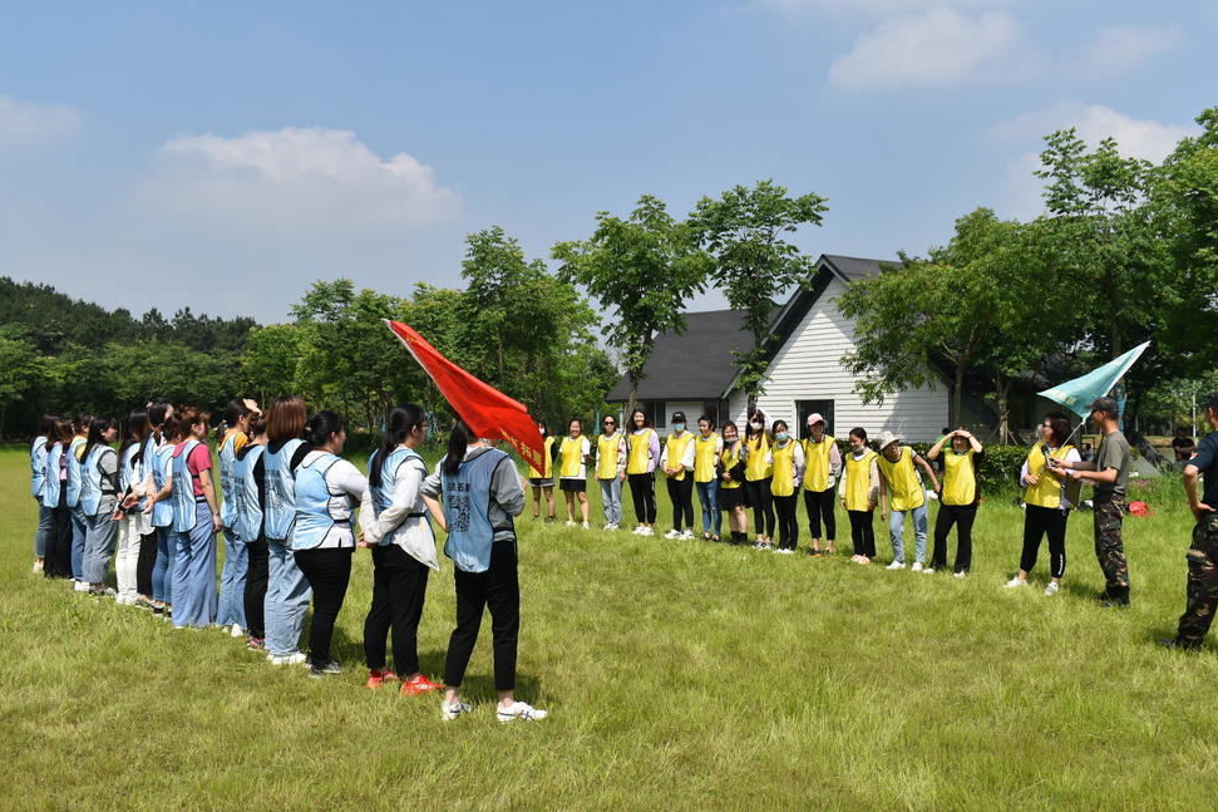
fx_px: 1150
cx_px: 623
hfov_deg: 55.8
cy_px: 398
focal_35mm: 34
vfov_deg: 38.9
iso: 100
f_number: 9
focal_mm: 22
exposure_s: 1/320
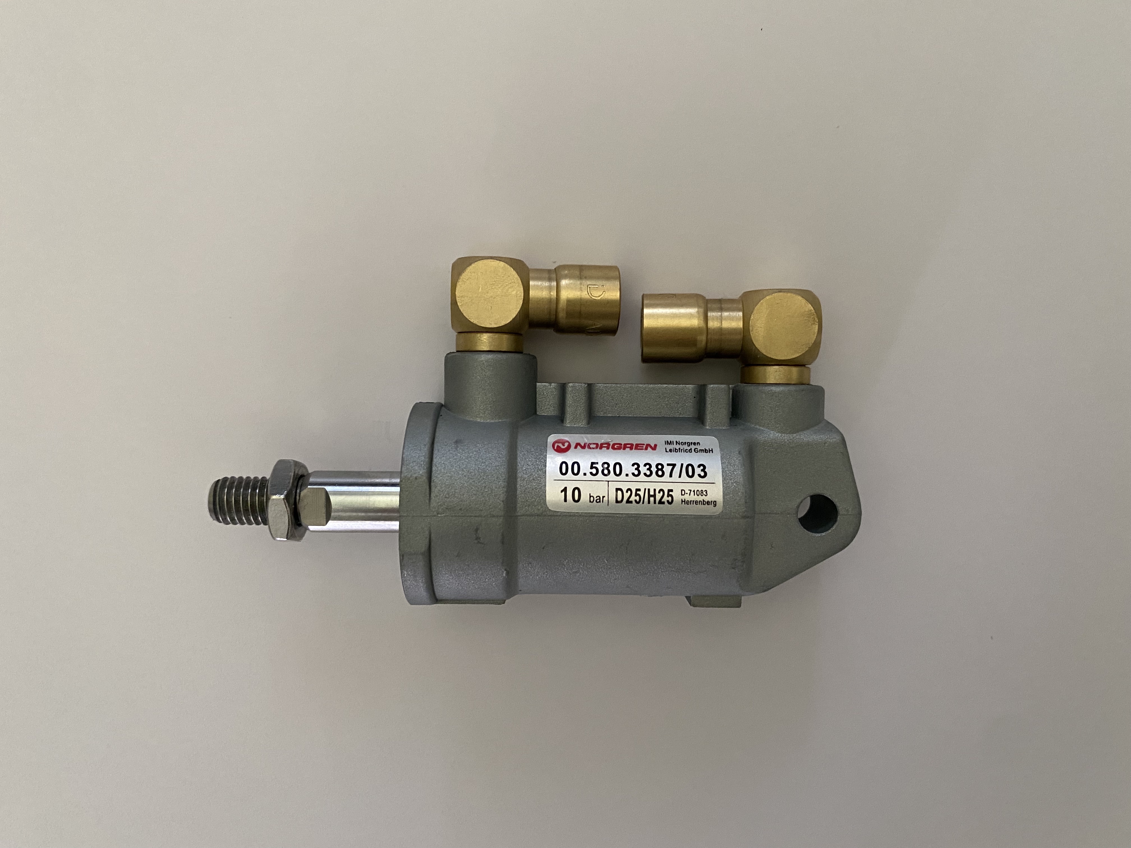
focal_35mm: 26
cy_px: 424
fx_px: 849
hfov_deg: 67.3
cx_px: 566
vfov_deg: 53.1
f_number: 1.8
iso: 320
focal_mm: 4.25
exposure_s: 1/60
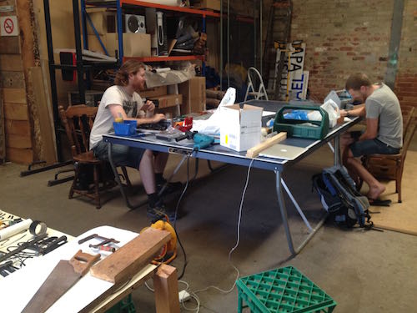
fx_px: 422
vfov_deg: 40.7
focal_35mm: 35
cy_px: 156
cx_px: 208
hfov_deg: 52.6
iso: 160
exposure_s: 1/20
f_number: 2.4
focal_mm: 4.28
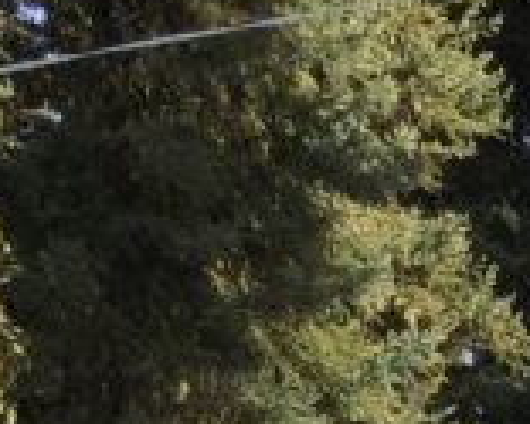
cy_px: 1604
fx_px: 3123
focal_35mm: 199
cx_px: 669
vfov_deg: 6.5
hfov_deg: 9.5
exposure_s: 1/631
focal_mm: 3.3
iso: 25
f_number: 2.4
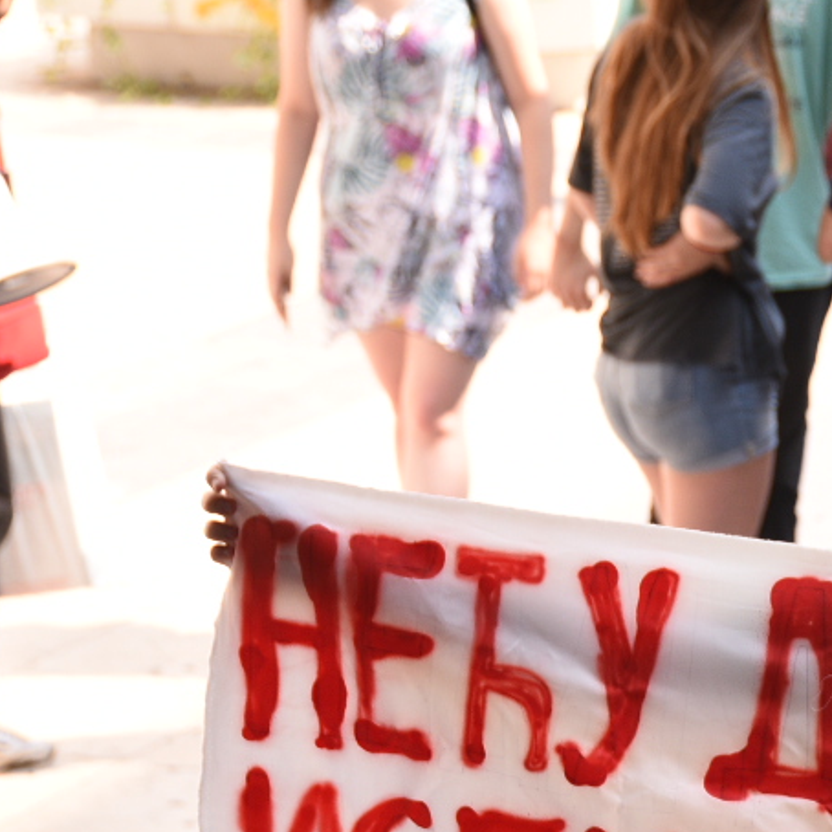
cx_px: 1197
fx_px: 5112
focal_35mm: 188
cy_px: 585
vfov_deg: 9.3
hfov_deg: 9.1
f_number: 4
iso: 320
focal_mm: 62
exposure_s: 1/640
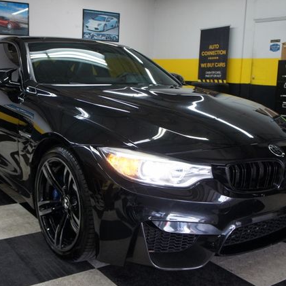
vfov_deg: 41.3
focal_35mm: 41
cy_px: 143
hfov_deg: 41.1
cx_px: 116
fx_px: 380
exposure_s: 1/40
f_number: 4
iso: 250
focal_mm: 21
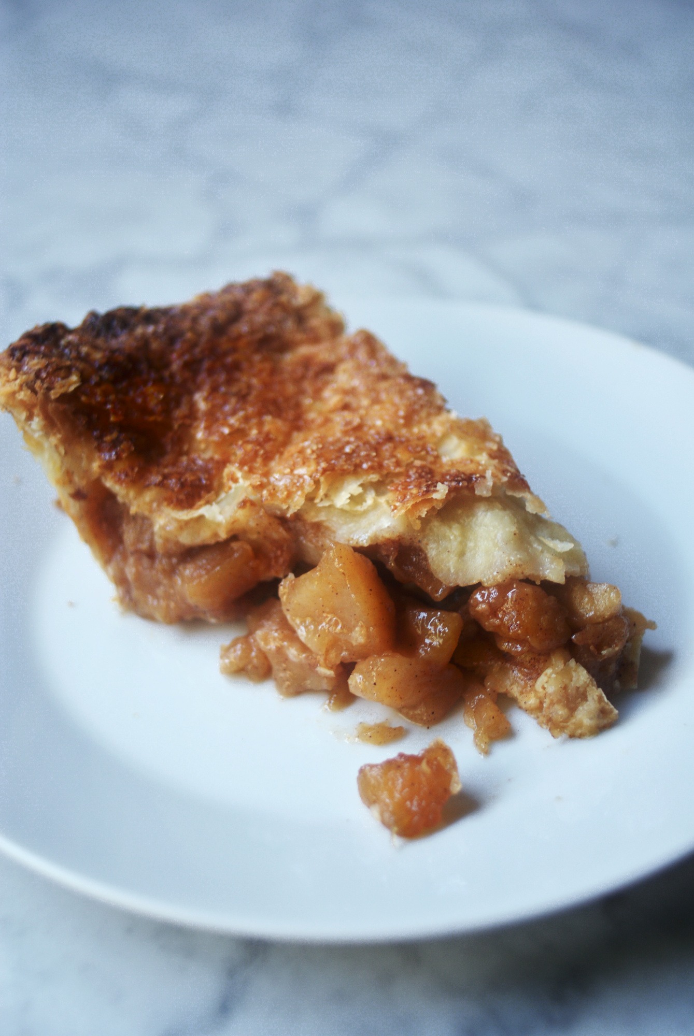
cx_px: 347
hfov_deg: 32.0
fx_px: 1211
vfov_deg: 46.3
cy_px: 518
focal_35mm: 42
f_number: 2.8
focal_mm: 28
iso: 200
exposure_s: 1/50
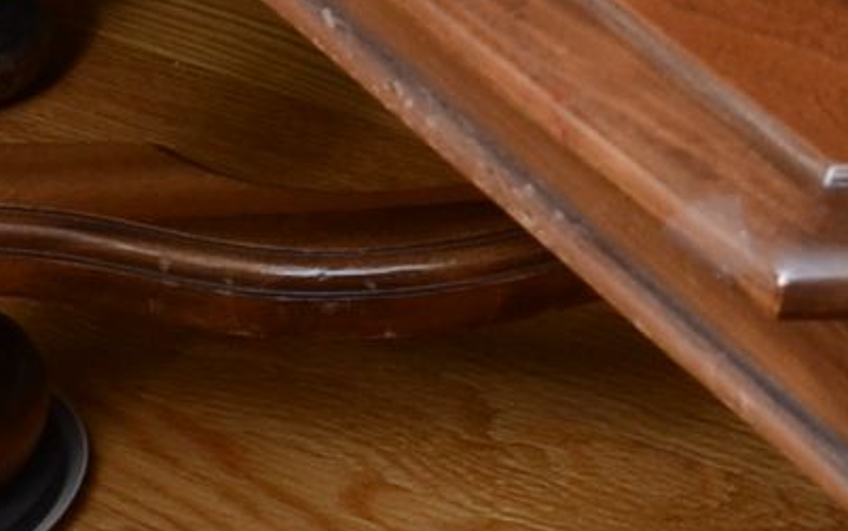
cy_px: -1039
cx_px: 1715
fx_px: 5202
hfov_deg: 8.8
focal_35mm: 225
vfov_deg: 5.5
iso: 320
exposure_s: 1/80
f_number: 7.1
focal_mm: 24
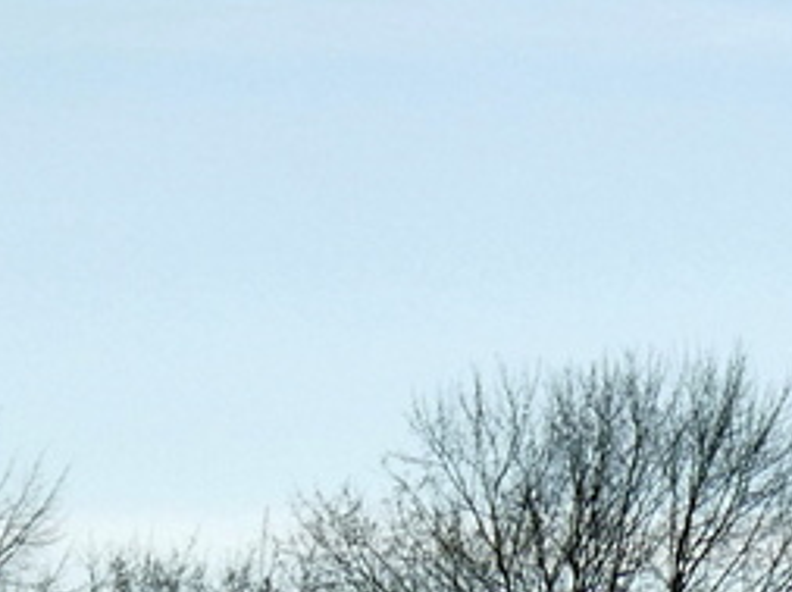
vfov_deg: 2.9
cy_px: 1491
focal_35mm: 499
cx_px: 563
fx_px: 11401
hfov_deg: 4.0
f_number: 6.3
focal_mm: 16
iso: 80
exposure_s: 1/1000
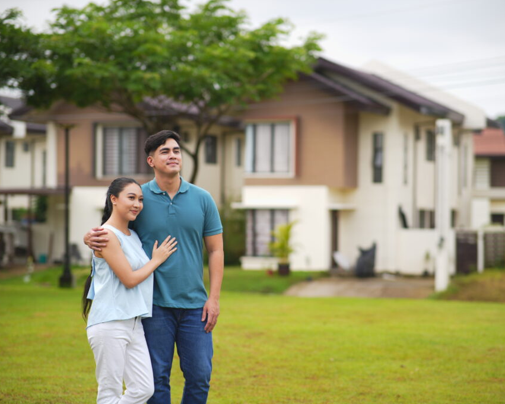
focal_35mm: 96
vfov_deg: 16.0
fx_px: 1435
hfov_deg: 20.0
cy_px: 202
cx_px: 267
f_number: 1.8
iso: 50
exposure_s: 1/800
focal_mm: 85
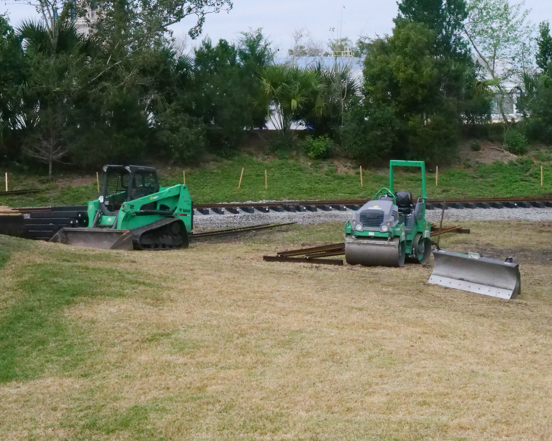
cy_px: 220
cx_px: 280
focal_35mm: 109
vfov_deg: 14.1
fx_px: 1781
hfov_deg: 17.6
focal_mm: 52
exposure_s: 1/4000
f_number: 11
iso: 12800
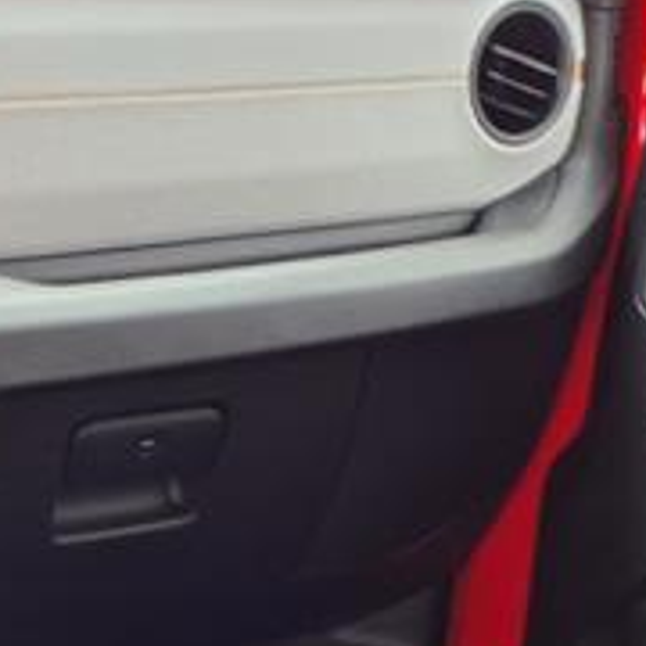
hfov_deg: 20.2
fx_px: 1795
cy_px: 524
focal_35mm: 85
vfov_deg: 20.2
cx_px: 126
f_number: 1.9
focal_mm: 3.58
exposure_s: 1/40
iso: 100
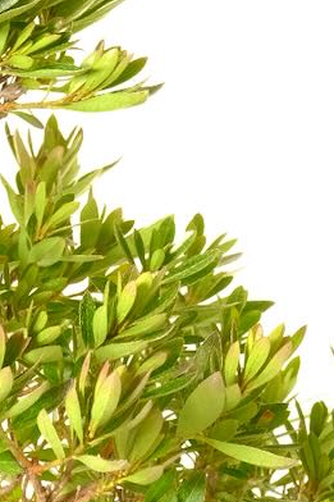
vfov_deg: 6.2
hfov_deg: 4.2
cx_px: 15
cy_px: 501
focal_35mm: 330
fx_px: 4596
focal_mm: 67.1
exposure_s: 1/13
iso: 1600
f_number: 10
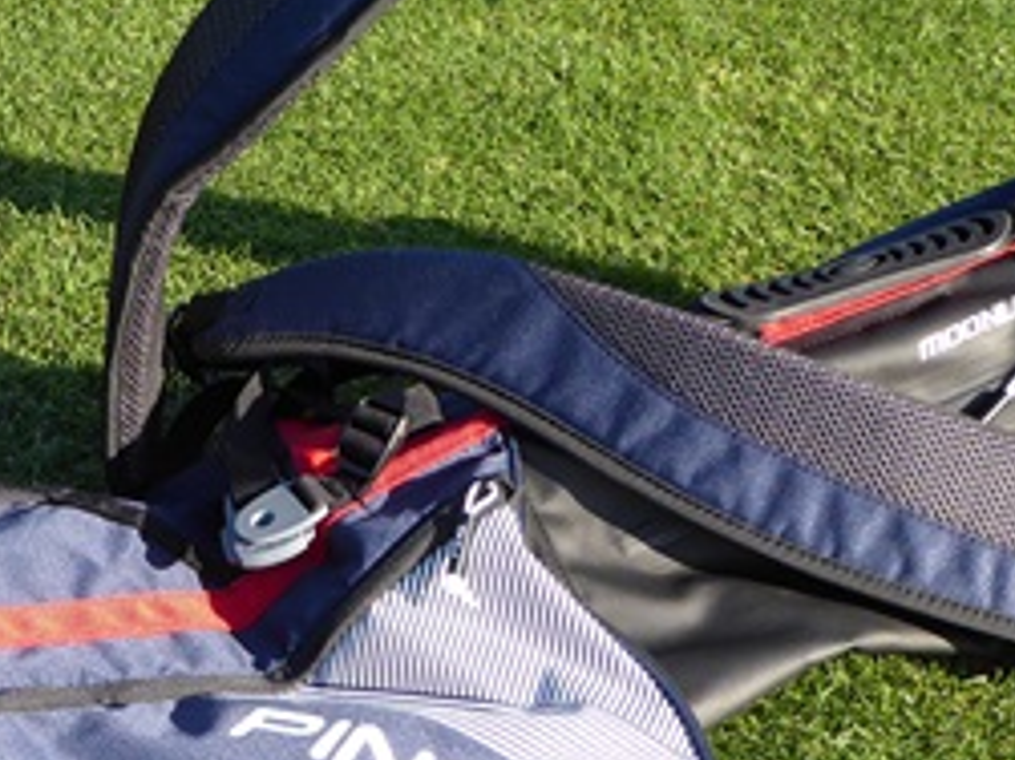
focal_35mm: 98
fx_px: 2872
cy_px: 582
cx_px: 247
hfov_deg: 19.9
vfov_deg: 15.0
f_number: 3.7
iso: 80
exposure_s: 1/200
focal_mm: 6.7
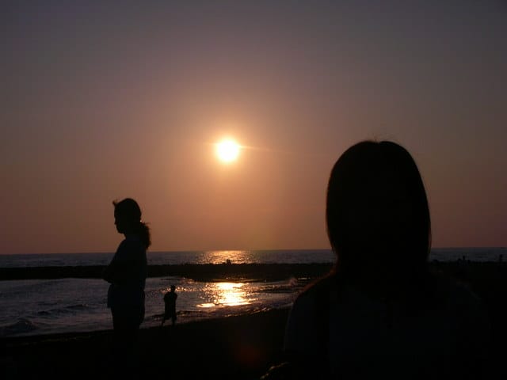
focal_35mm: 86
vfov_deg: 17.2
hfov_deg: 22.8
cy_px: 190
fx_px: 1260
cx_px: 254
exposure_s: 1/350
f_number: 13.6
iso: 50
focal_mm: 14.3
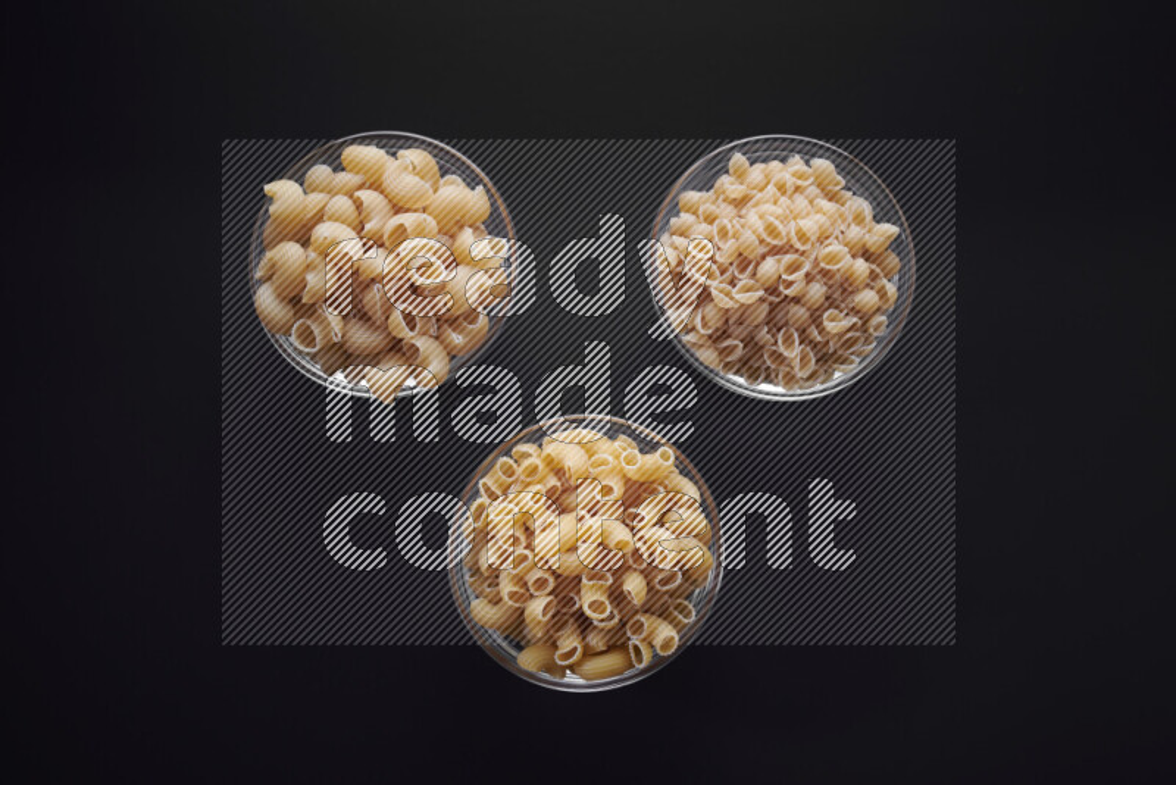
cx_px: 588
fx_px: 1634
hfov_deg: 39.6
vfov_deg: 27.0
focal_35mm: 50
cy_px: 392
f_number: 8
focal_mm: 50
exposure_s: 1/100
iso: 100
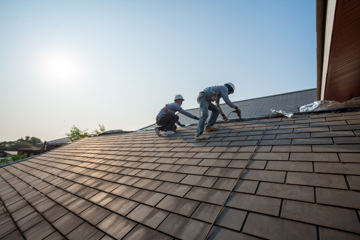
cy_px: 120
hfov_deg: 93.3
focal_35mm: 17
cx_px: 180
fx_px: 170
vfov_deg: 70.5
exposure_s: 1/250
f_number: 8
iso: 100
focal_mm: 17
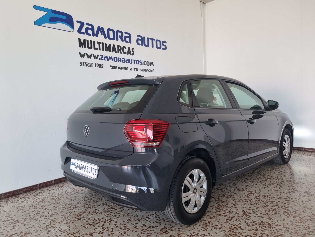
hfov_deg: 67.3
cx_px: 158
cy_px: 118
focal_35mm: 26
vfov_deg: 53.1
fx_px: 237
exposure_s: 1/100
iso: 80
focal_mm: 5.4
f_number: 1.8
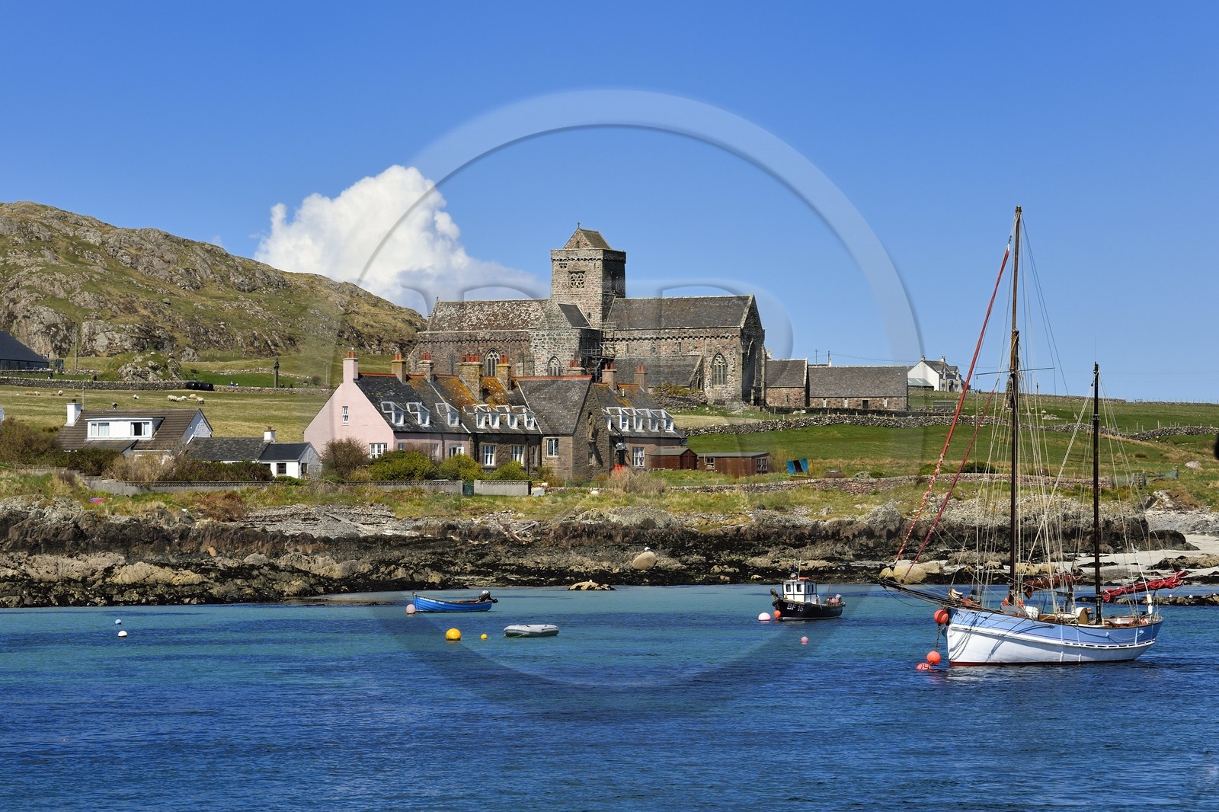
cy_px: 406
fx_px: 4130
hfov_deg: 16.8
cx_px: 610
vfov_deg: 11.2
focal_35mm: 122
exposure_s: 1/320
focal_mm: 122
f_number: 14
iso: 200
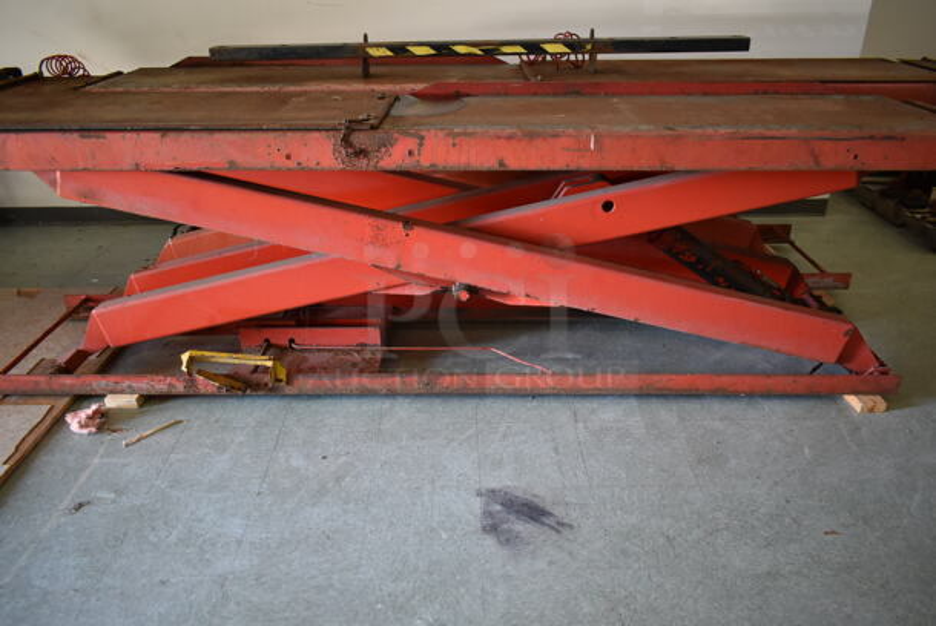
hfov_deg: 67.3
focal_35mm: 27
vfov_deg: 48.0
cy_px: 313
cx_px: 468
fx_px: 703
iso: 640
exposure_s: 1/30
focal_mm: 18
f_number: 3.5
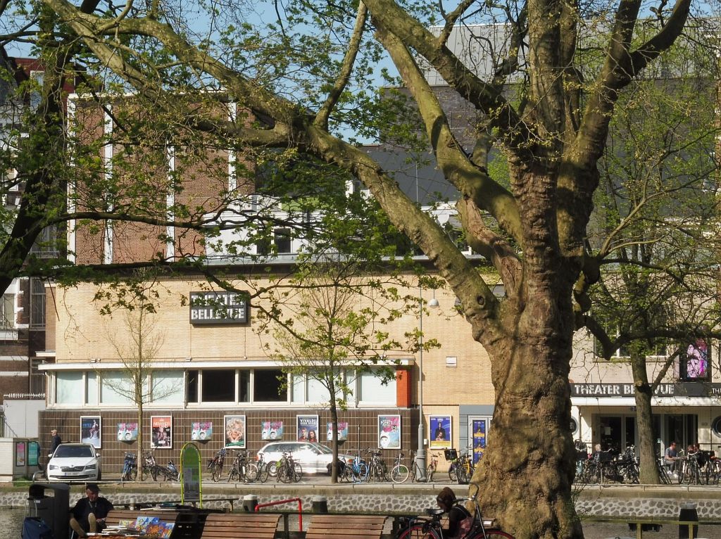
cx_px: 360
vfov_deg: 11.5
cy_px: 270
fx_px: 2684
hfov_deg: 15.3
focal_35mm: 129
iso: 100
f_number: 7.1
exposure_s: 1/200
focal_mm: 23.1
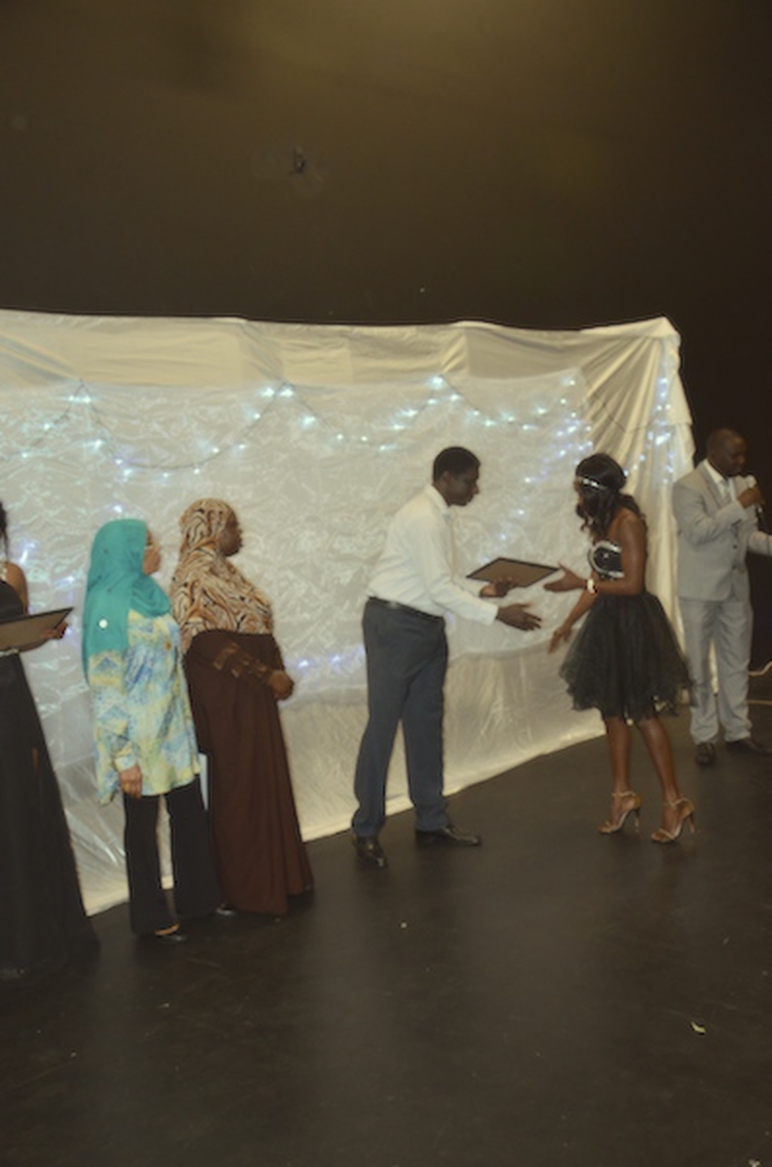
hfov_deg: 34.0
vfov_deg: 49.7
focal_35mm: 39
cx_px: 386
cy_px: 584
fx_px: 1261
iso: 800
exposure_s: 1/60
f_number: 4
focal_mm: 26
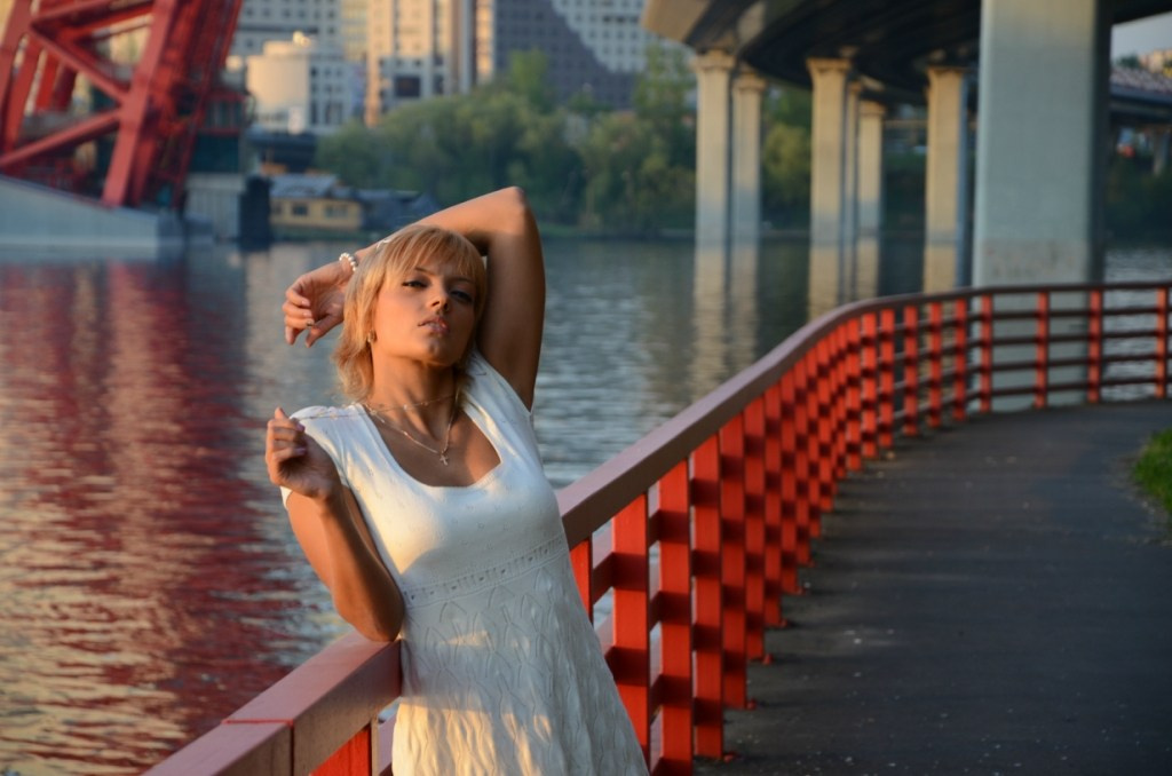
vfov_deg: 9.9
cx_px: 586
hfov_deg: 14.9
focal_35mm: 138
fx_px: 4483
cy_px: 388
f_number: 5.6
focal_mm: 92
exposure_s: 1/125
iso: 320
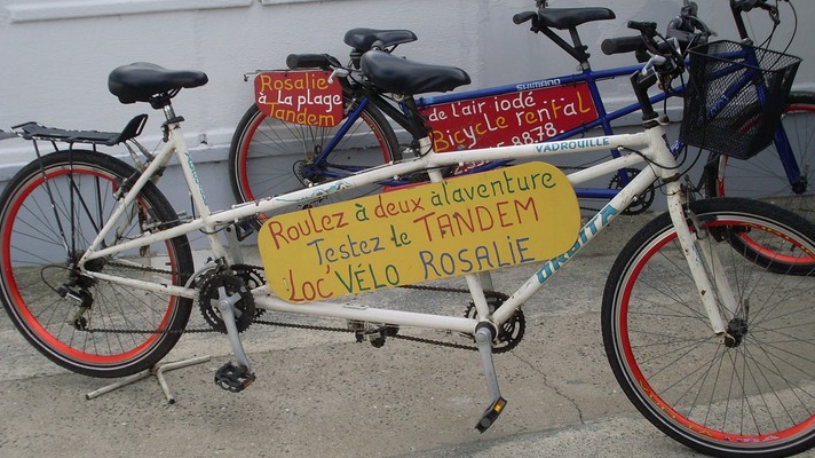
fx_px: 1296
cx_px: 432
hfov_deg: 34.9
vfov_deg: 20.0
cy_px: 218
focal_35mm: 60
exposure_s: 1/90
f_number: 8.7
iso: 80
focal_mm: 8.1
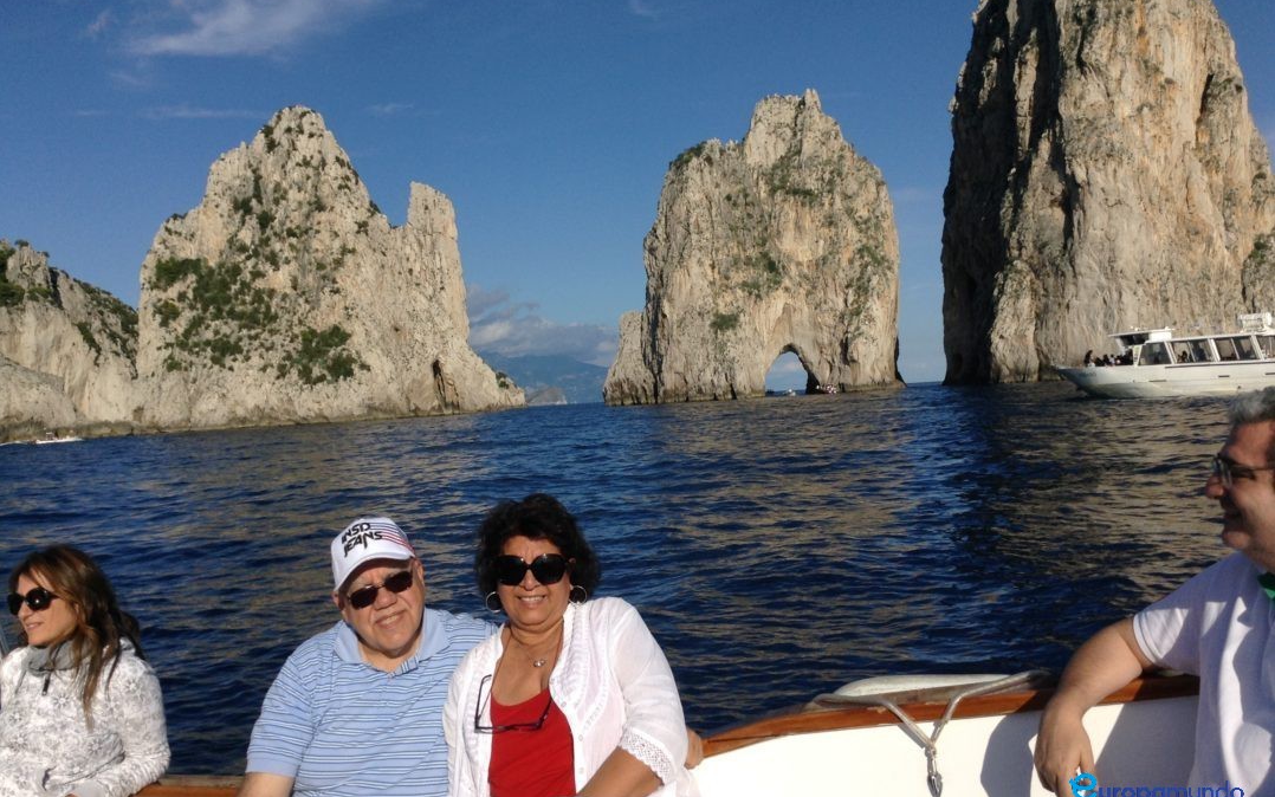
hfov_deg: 55.3
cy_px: 368
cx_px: 638
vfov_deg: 36.3
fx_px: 1216
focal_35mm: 35
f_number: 2.4
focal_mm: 3.3
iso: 25
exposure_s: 1/2415
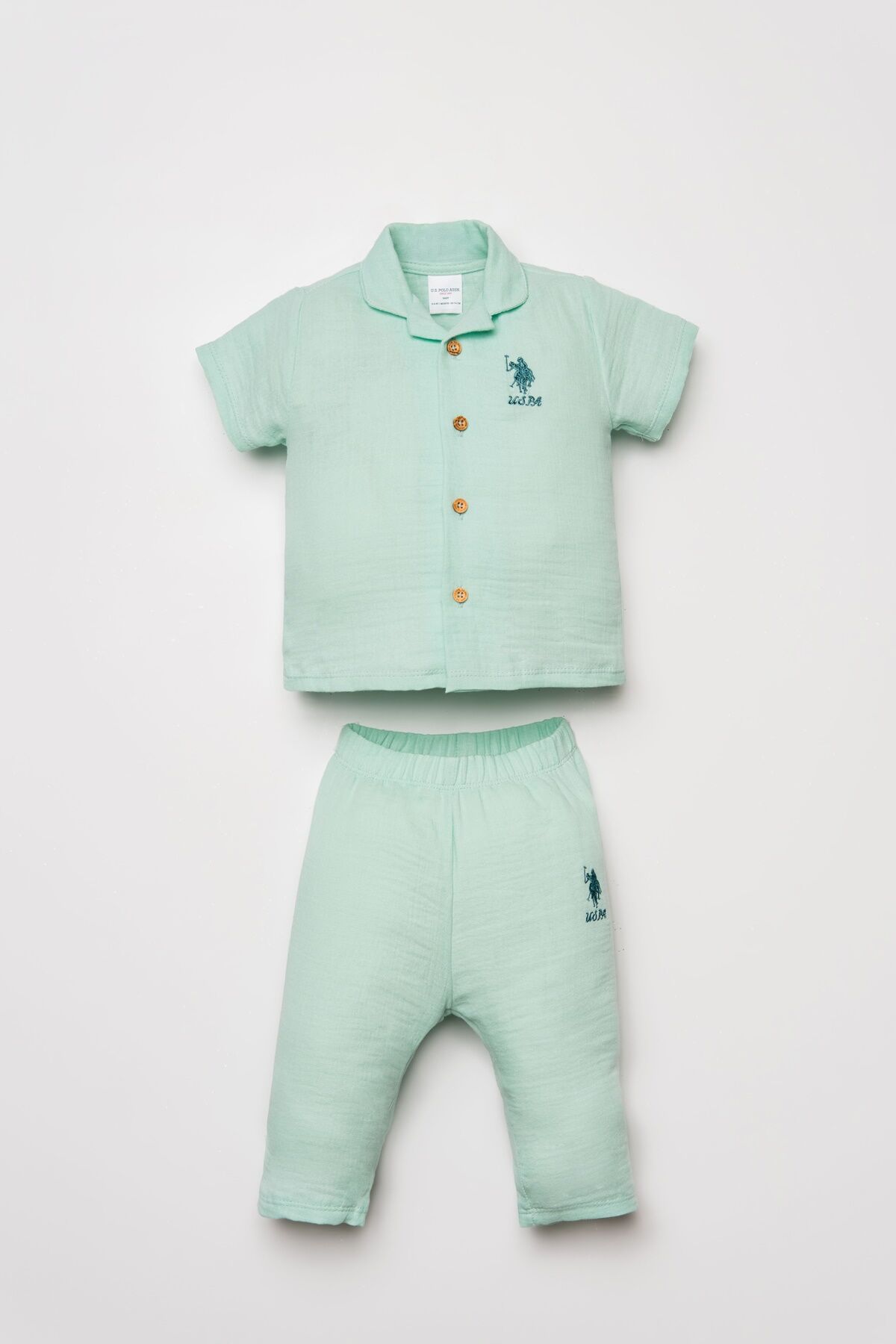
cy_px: 672
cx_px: 448
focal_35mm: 45
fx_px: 1680
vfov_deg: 43.6
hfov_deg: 29.9
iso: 125
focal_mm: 30
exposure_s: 1/160
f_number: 7.1
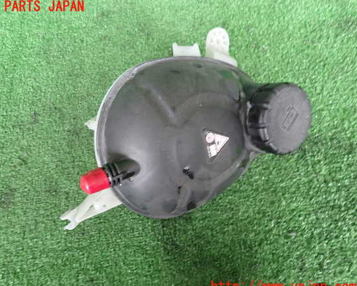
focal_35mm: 27
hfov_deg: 63.9
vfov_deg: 53.2
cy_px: 147
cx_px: 162
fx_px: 285
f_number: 2
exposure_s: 1/30
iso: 250
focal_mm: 4.5
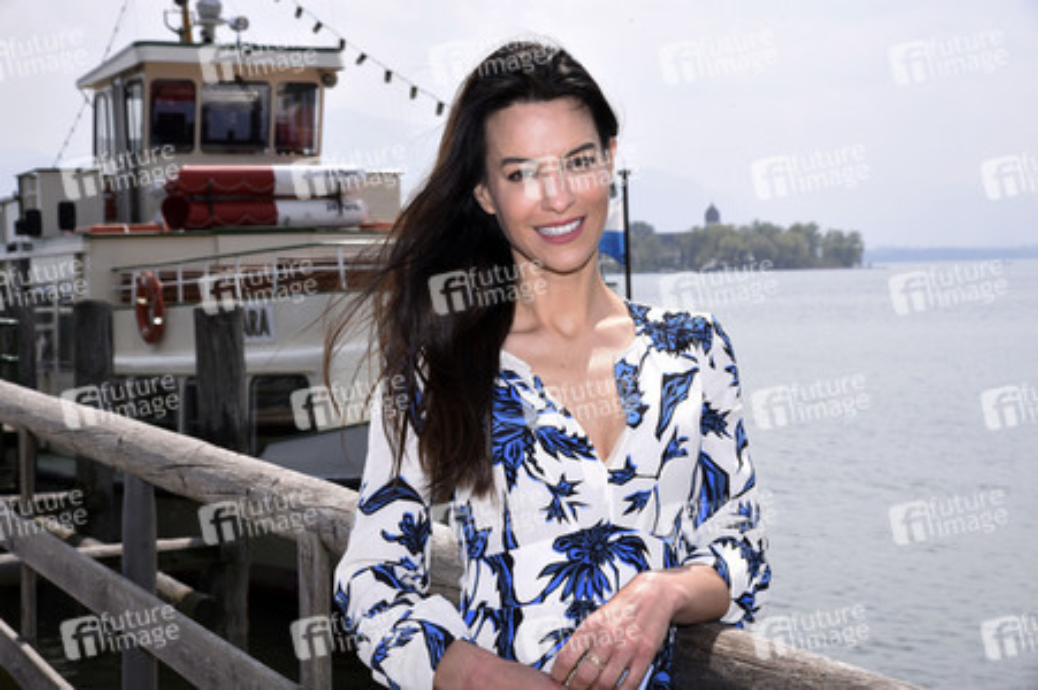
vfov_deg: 17.5
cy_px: 345
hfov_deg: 26.0
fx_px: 2247
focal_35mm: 78
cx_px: 519
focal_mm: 78
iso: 250
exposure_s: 1/160
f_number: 14
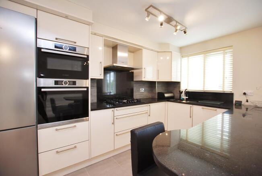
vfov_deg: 77.6
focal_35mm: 15
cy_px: 88
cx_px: 131
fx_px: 109
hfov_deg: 100.3
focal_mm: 10
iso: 100
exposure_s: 1/15
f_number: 3.5
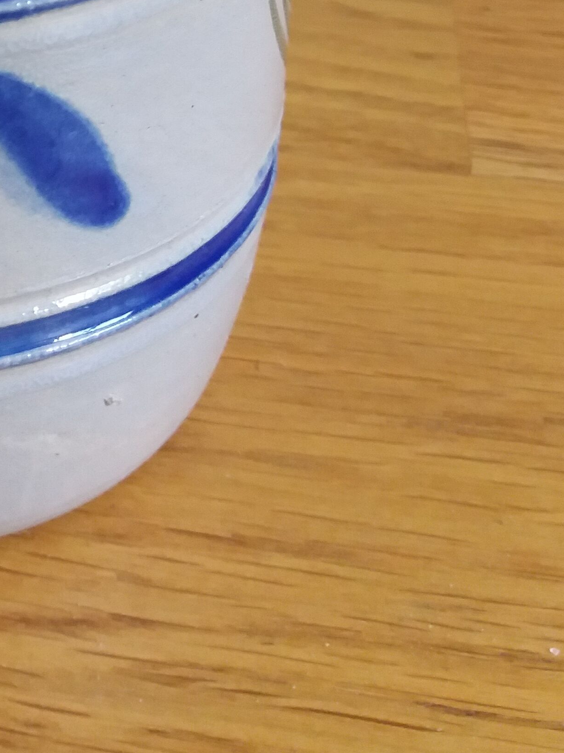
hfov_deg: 19.5
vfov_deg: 24.6
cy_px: -171
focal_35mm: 71
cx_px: -121
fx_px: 1542
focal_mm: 3.7
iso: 160
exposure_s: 1/17
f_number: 1.9
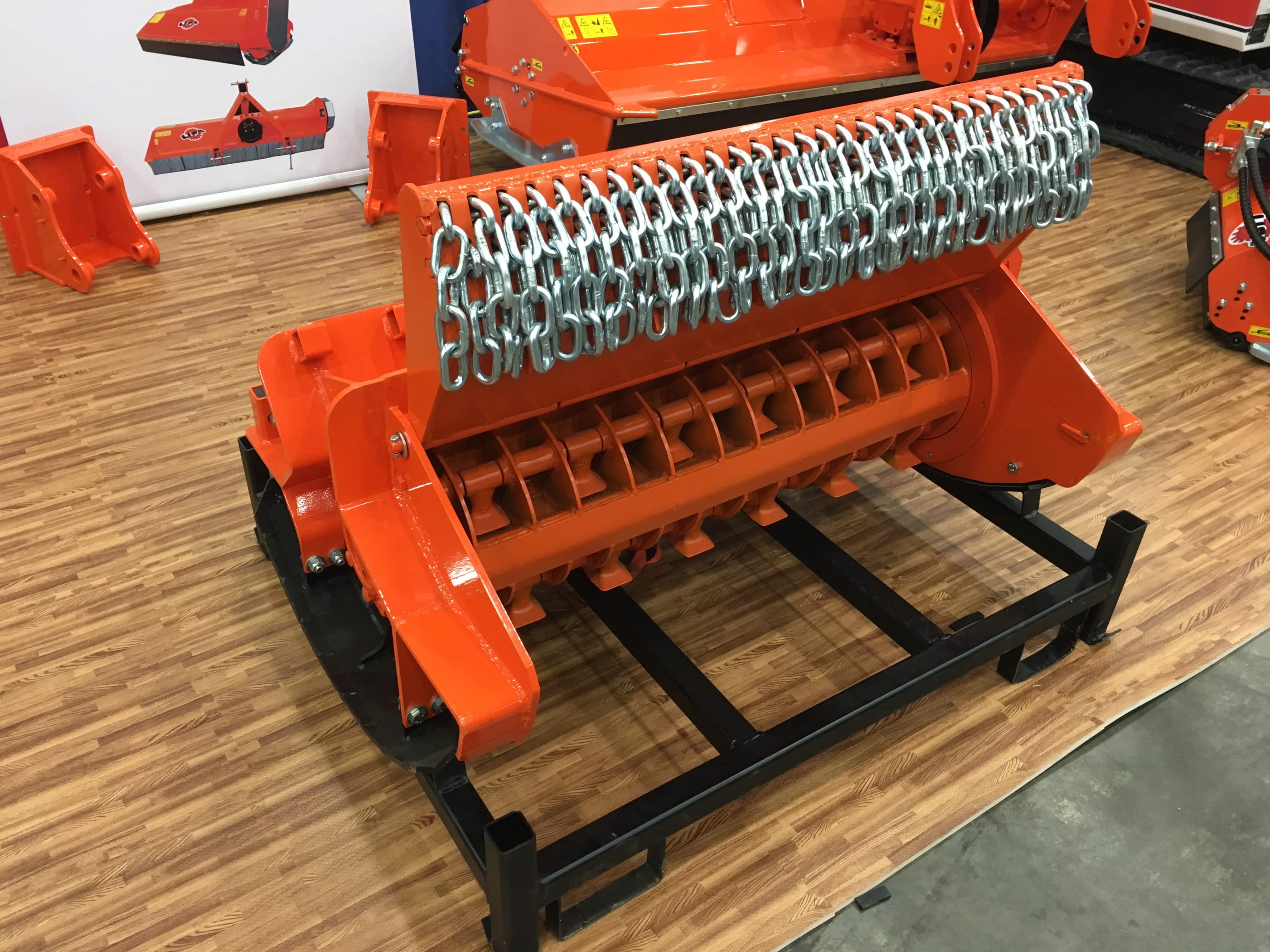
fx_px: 1064
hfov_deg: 61.7
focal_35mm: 29
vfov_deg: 48.2
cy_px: 476
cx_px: 635
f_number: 2.2
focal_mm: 4.15
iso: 100
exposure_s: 1/30
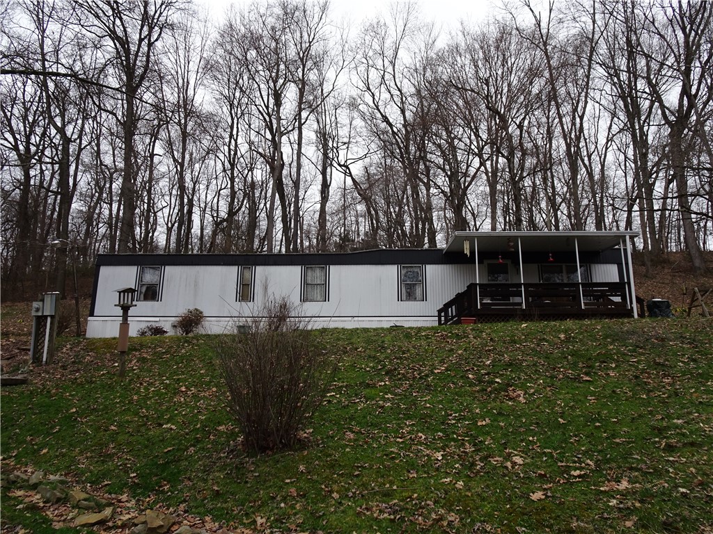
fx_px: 494
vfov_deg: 56.8
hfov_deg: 71.6
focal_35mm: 24
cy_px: 267
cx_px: 356
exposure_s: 1/160
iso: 80
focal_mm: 4.1
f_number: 3.5
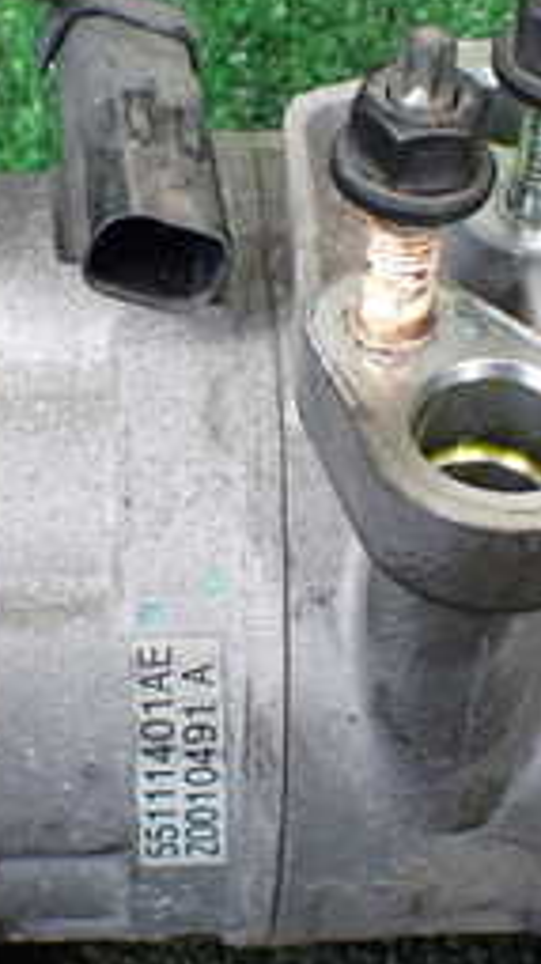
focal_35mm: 77
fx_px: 1968
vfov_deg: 27.5
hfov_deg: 15.6
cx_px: 170
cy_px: 435
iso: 400
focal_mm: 5.4
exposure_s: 1/125
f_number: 2.3
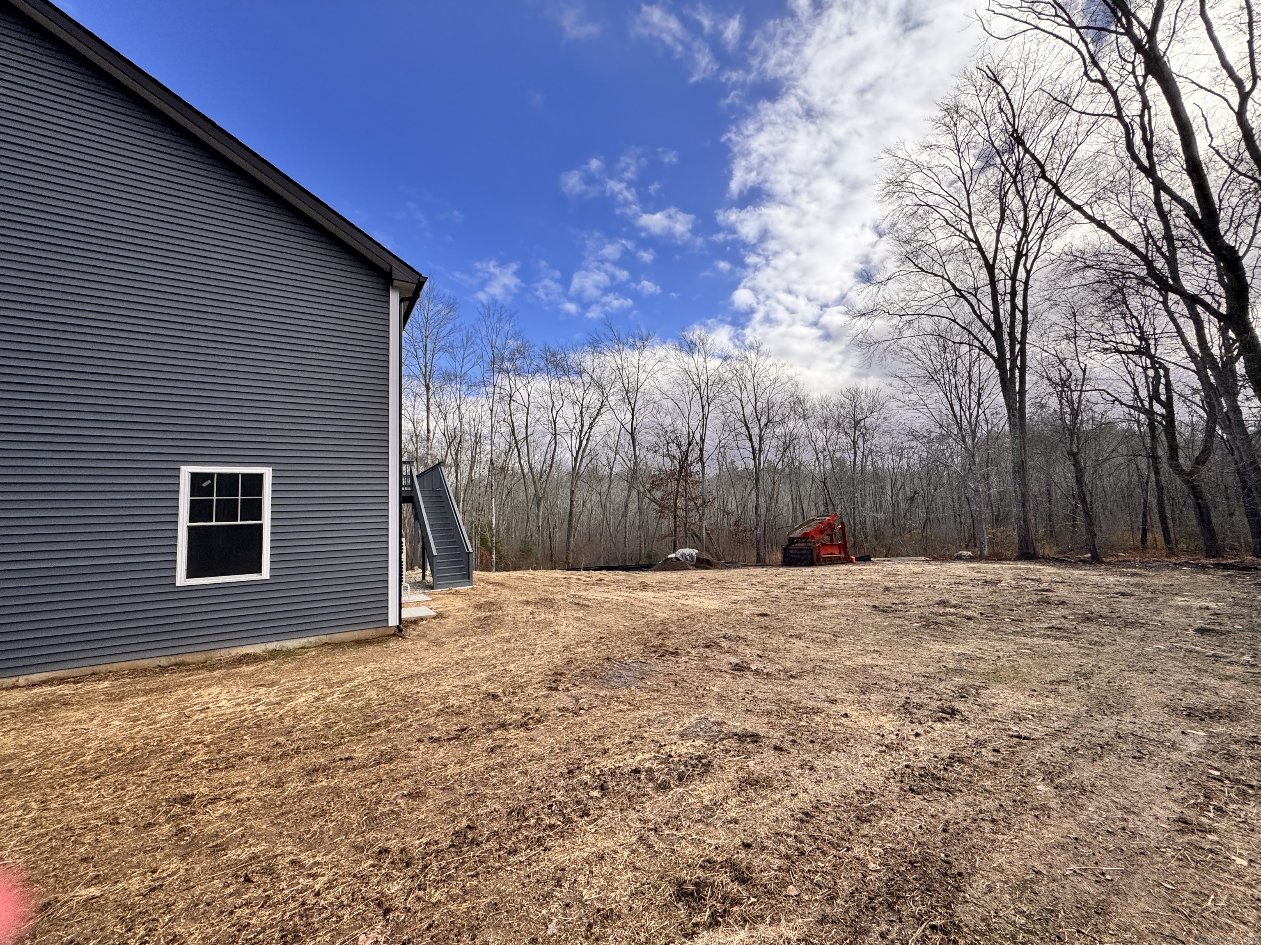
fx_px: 510
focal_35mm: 14
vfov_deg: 85.7
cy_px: 472
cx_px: 630
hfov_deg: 102.1
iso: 40
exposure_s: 1/980
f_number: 2.2
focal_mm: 2.22
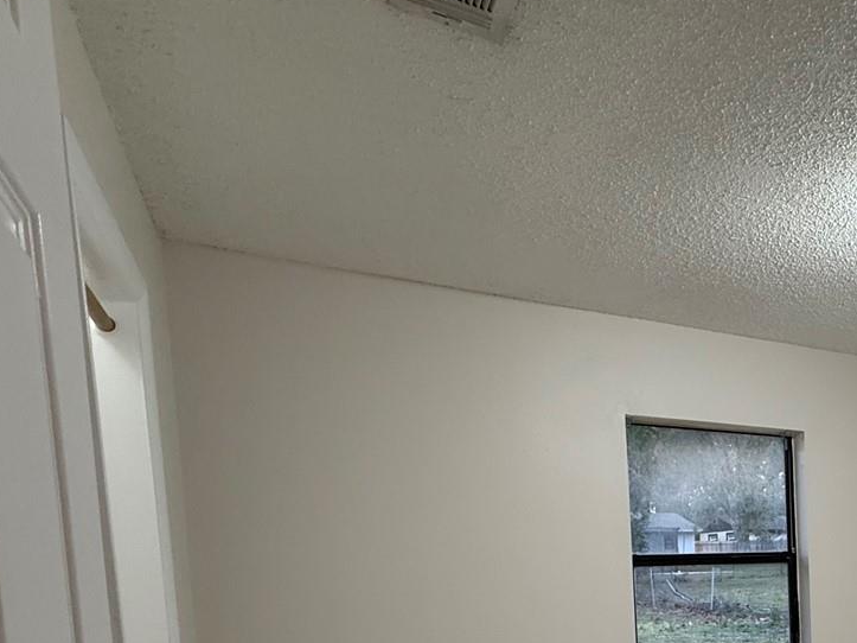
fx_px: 767
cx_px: 826
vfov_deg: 40.7
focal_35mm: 31
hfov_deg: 49.4
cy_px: 618
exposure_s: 1/60
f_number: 2.2
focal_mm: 2.22
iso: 200
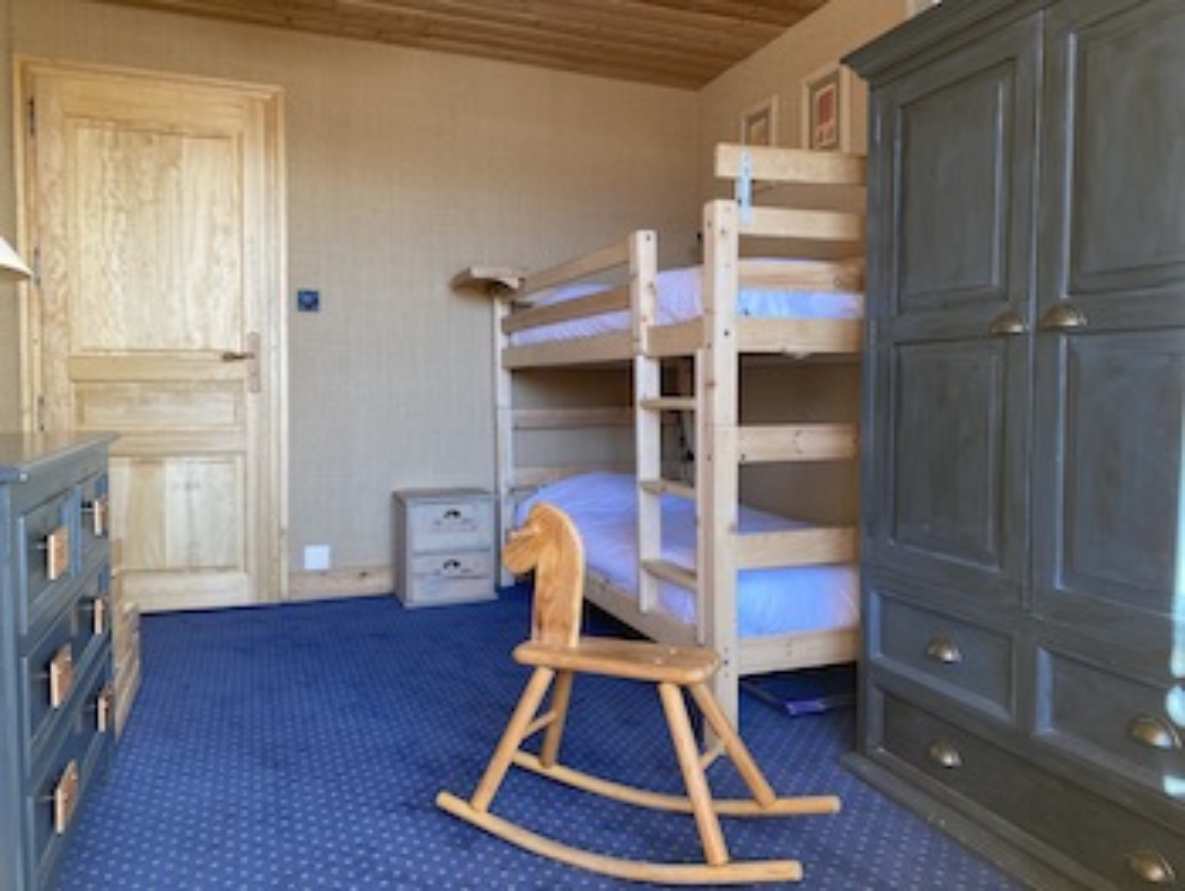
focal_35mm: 26
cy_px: 446
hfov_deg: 67.3
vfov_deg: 53.1
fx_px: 891
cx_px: 592
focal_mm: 4.25
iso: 125
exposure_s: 1/121
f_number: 1.8
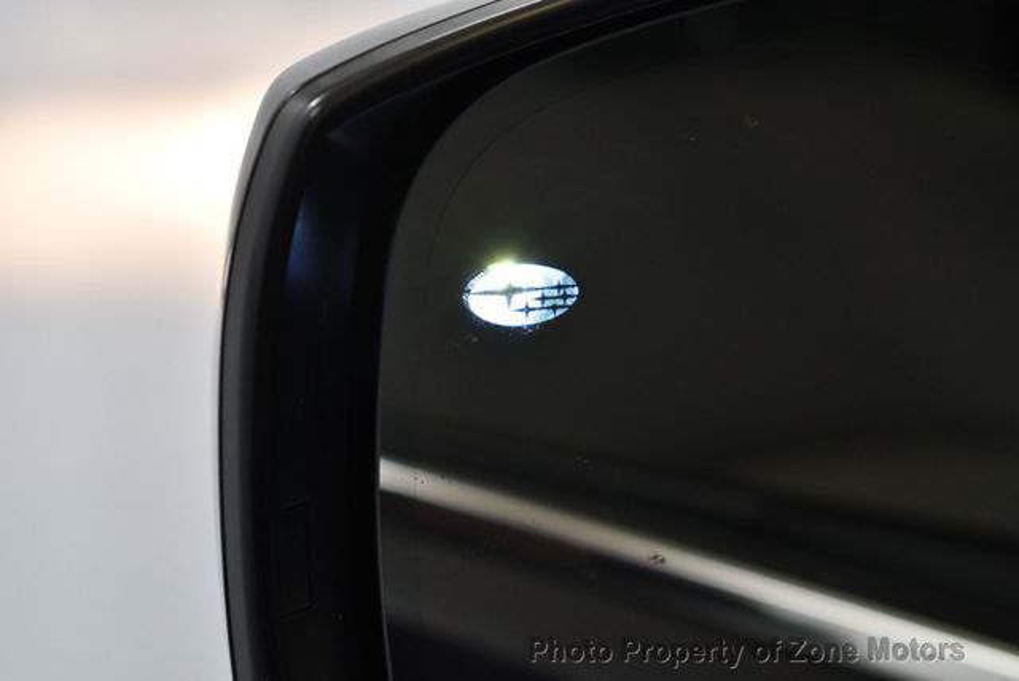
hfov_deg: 18.6
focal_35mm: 110
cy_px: 340
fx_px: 3116
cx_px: 510
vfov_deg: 12.5
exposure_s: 1/125
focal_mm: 55
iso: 800
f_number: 5.6
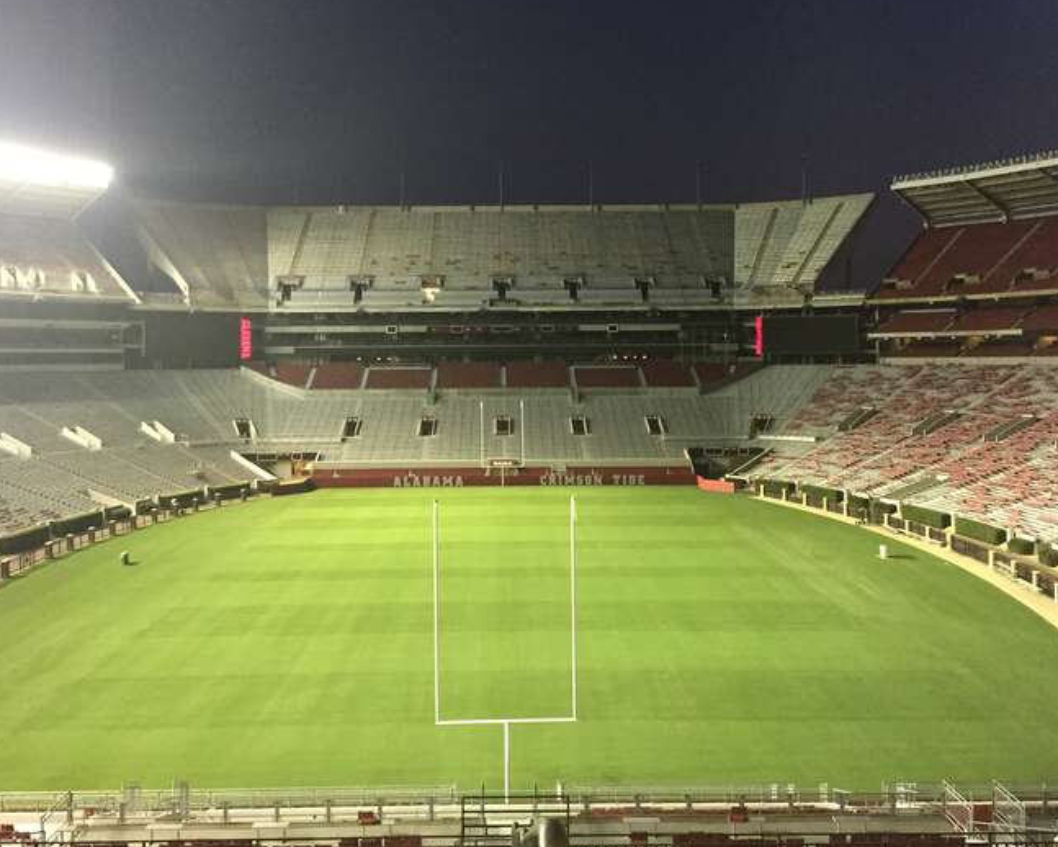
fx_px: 1096
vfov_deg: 42.1
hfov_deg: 51.5
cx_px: 513
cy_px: 363
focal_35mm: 35
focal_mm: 4.15
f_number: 2.2
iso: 200
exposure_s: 1/30
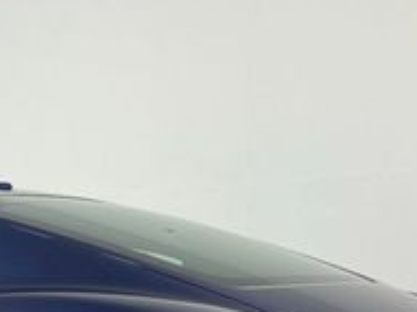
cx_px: -59
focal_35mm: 94
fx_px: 1132
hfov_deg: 19.8
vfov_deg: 15.2
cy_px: 360
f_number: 1.8
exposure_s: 1/254
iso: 20
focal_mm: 3.99
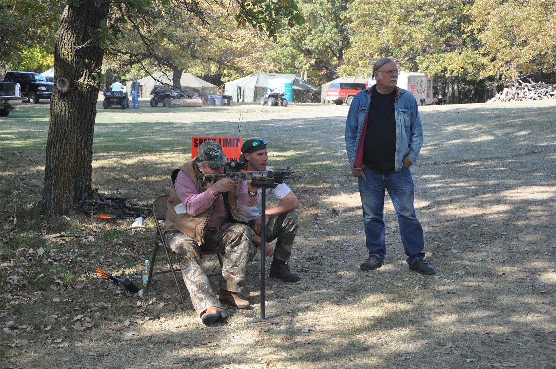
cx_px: 278
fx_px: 972
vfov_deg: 21.5
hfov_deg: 31.9
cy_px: 184
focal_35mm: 63
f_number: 6.3
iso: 200
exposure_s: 1/160
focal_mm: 42
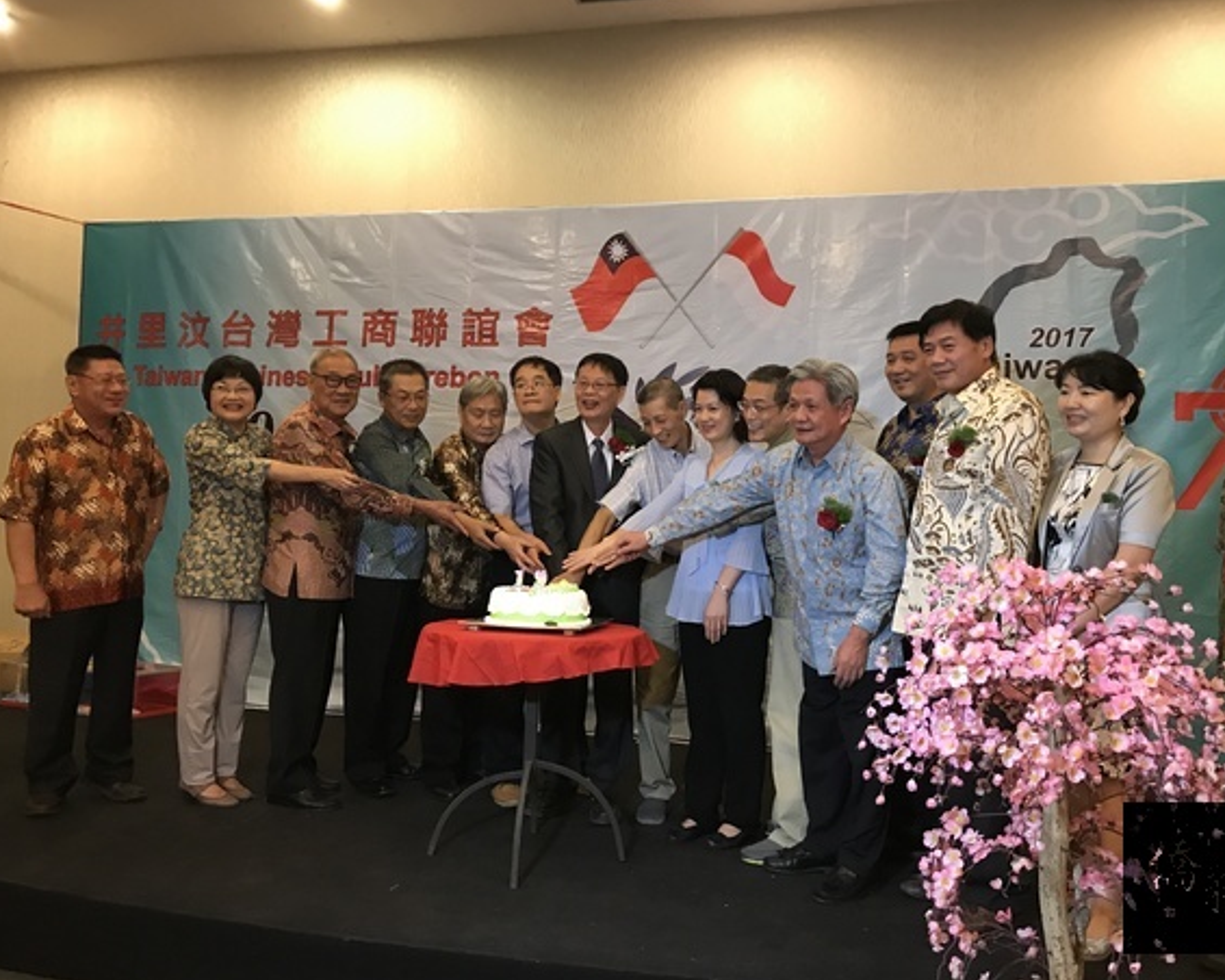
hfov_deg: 58.7
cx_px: 646
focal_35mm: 30
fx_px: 1088
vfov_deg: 48.5
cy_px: 493
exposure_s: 1/17
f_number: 1.8
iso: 100
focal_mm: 3.99
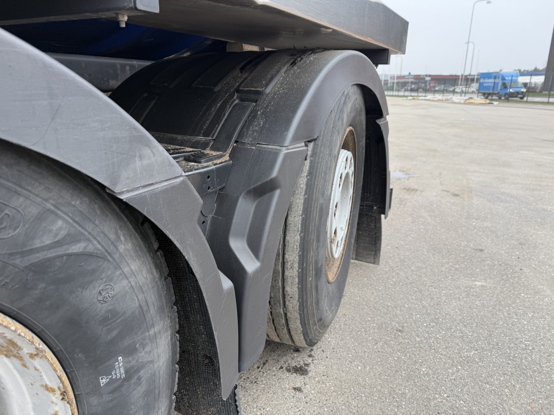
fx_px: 384
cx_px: 277
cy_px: 208
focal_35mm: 24
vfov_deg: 56.8
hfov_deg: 71.6
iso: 100
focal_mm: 6.76
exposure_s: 1/121
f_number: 1.78
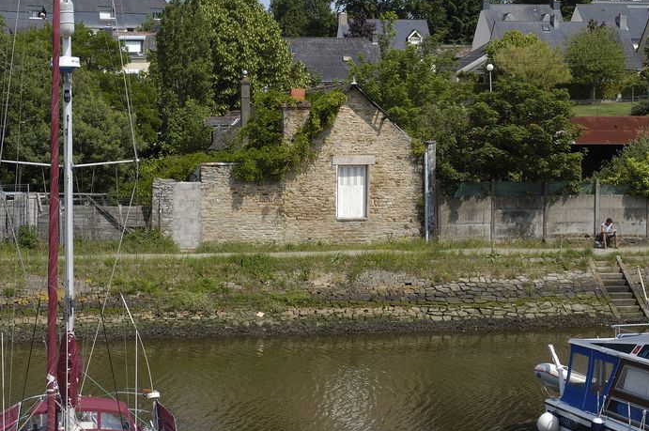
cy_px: 206
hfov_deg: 25.4
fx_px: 1441
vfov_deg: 17.0
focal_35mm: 80
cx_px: 301
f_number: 13
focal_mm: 48
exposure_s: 1/180
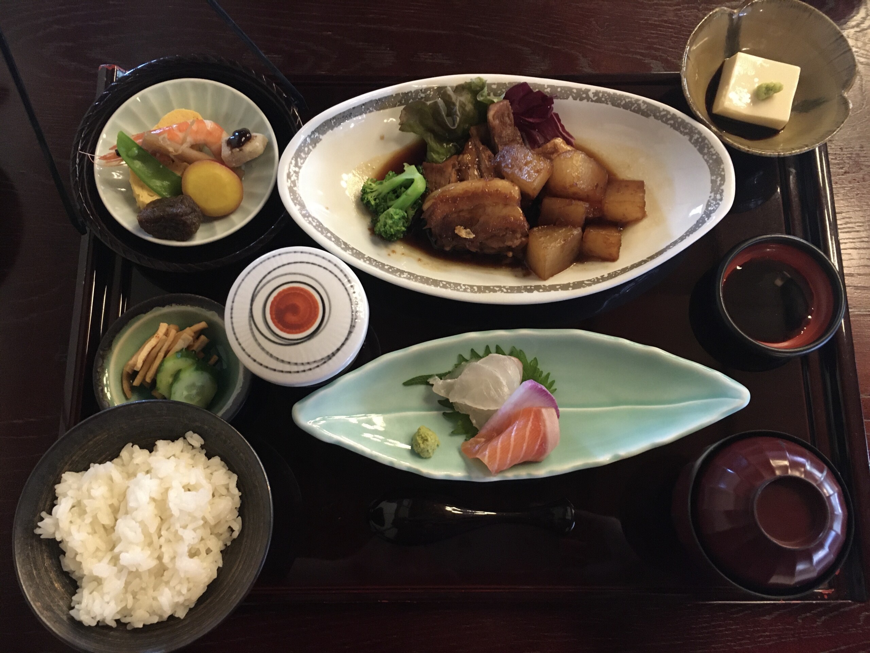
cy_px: 326
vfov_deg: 48.2
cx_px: 435
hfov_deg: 61.7
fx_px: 729
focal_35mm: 29
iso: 200
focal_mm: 4.15
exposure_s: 1/15
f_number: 2.2
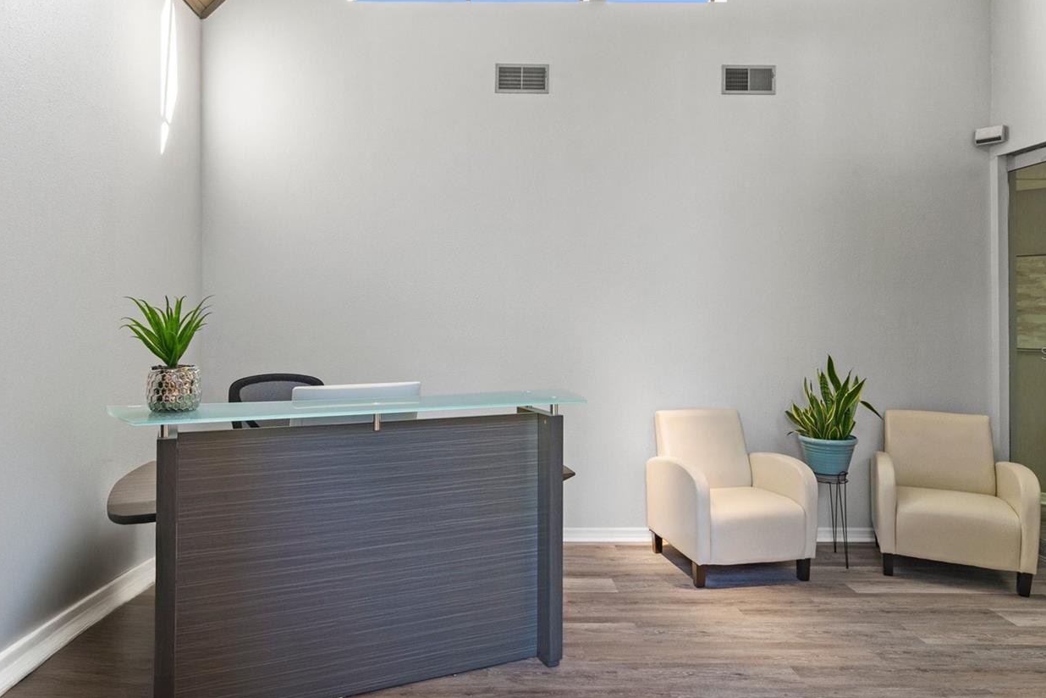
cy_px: 353
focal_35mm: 22
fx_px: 639
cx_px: 439
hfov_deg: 78.0
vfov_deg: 57.2
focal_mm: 17
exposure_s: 1.6
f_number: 8
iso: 320
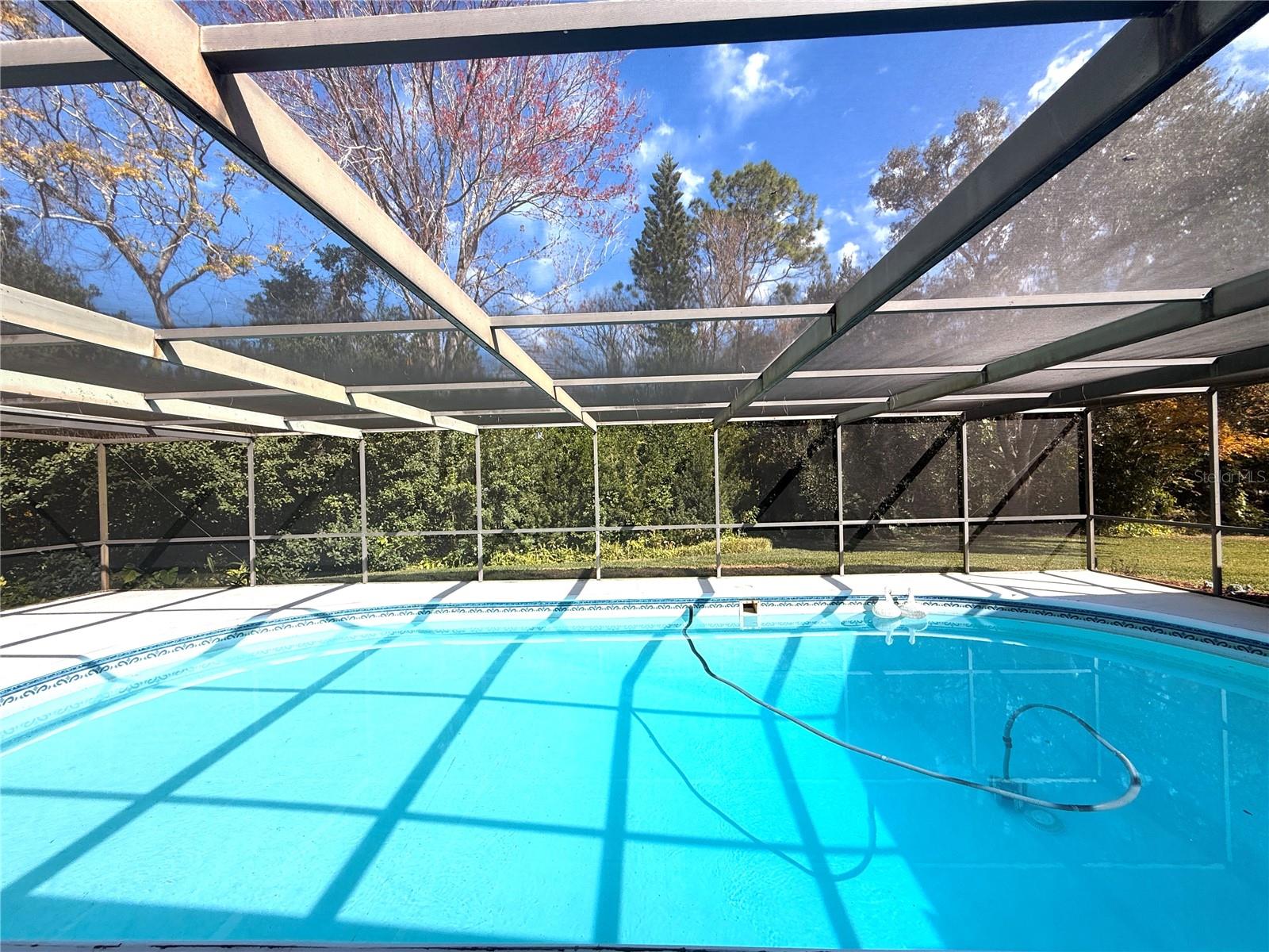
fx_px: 513
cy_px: 476
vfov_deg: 85.7
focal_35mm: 14
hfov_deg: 102.1
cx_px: 634
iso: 50
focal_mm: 2.22
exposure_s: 1/1211
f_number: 2.2
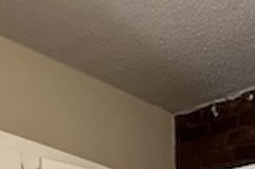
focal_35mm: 74
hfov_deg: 24.1
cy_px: 451
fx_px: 524
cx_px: 328
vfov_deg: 12.4
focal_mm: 1.57
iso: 125
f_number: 1.8
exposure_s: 1/120
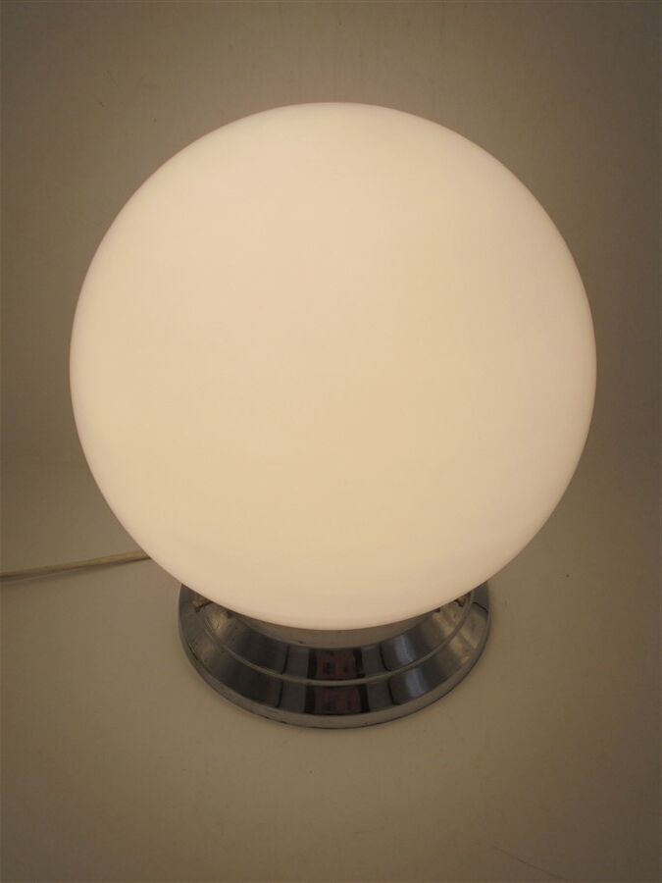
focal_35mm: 34
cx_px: 331
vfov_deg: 54.0
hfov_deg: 41.8
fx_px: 867
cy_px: 442
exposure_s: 1/500
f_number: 4
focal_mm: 6.1
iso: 100
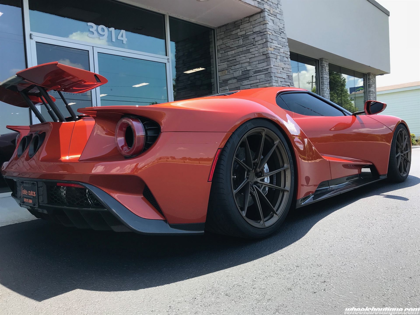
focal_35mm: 28
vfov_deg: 49.7
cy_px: 158
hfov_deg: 63.4
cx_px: 210
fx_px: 340
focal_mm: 3.99
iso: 20
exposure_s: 1/622
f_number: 1.8
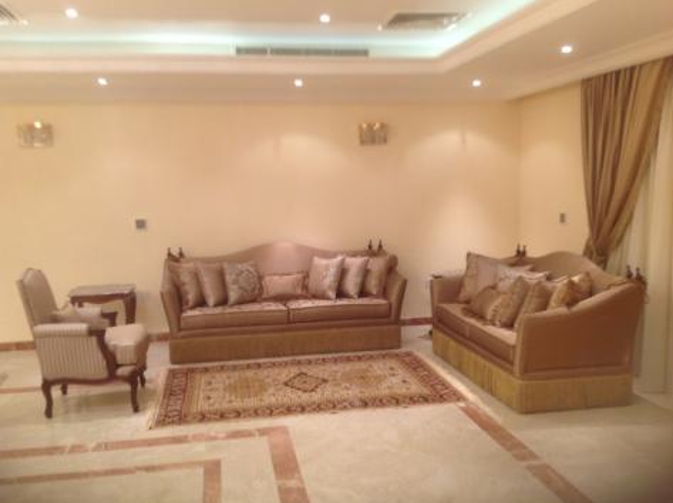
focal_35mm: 37
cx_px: 333
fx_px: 719
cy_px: 263
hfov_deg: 50.2
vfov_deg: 38.6
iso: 80
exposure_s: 1/20
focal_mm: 4.28
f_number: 2.4
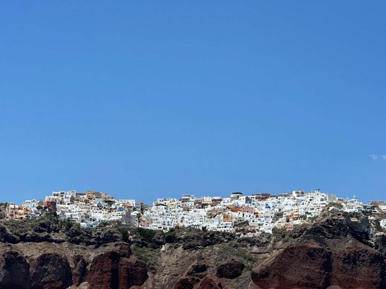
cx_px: 193
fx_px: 859
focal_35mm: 77
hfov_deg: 25.3
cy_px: 144
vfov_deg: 19.1
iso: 32
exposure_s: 1/1220
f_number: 2.8
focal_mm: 9
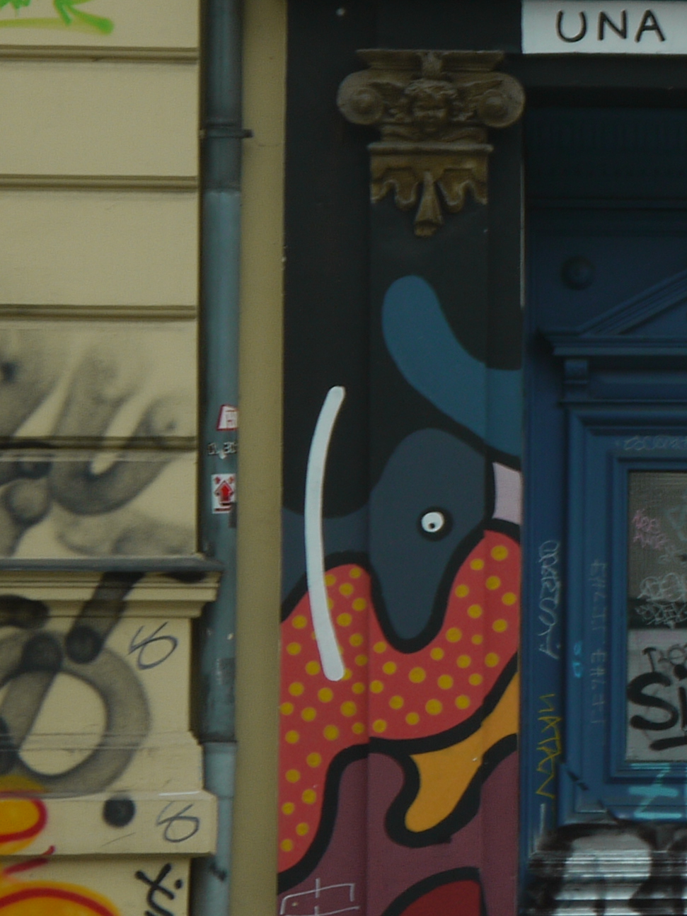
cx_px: 1307
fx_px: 6378
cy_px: 257
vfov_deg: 8.2
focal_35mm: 241
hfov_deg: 6.0
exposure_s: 1/100
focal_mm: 39
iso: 100
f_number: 5.5
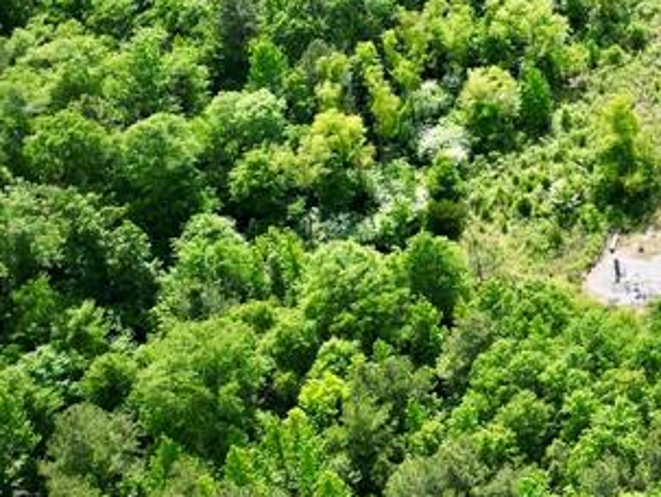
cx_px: 993
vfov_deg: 17.3
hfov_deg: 20.6
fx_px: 1549
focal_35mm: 81
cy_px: -113
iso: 100
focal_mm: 6.72
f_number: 1.7
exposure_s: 1/1000
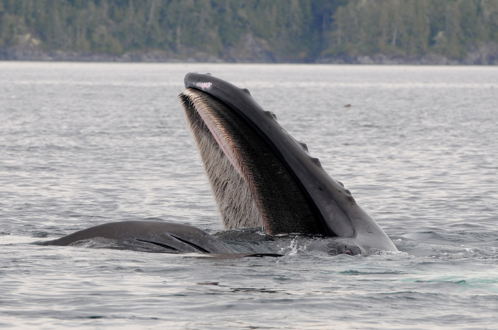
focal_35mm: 300
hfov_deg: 6.9
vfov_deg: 4.6
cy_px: 165
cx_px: 249
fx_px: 4145
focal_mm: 200
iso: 800
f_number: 7.1
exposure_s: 1/1000
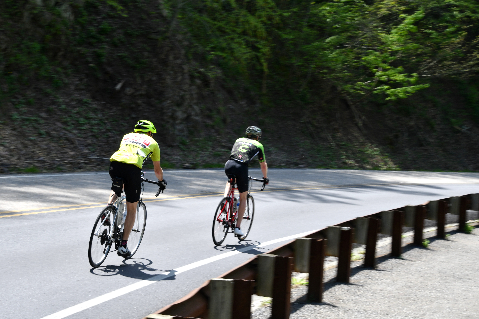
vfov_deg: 15.7
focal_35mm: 87
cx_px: 240
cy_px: 160
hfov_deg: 23.4
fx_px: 1157
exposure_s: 1/80
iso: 200
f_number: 14
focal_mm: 58
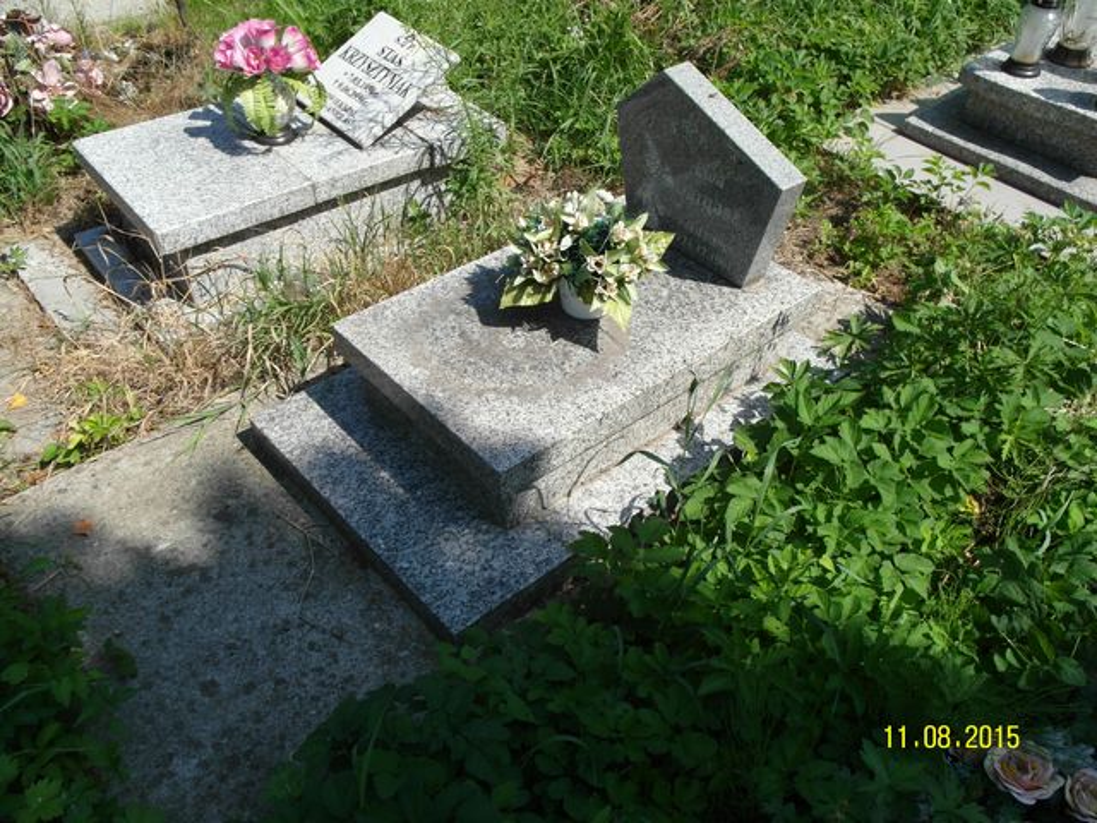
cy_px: 412
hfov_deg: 60.0
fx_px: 951
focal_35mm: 30
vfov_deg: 46.8
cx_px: 548
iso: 80
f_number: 4.6
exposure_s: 1/350
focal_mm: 6.5
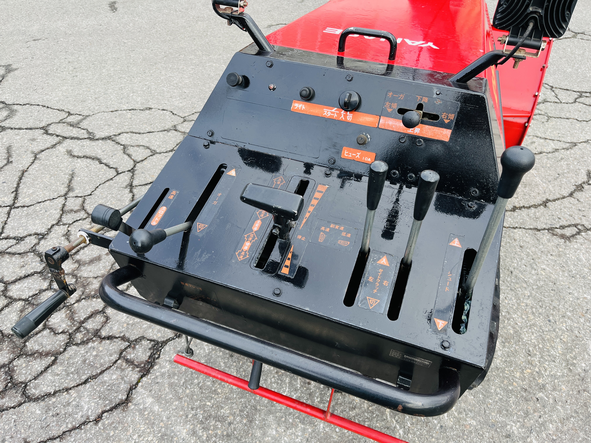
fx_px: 444
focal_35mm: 26
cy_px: 222
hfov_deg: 67.3
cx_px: 296
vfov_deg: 53.1
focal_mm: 5.1
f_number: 1.6
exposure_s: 1/442
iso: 50
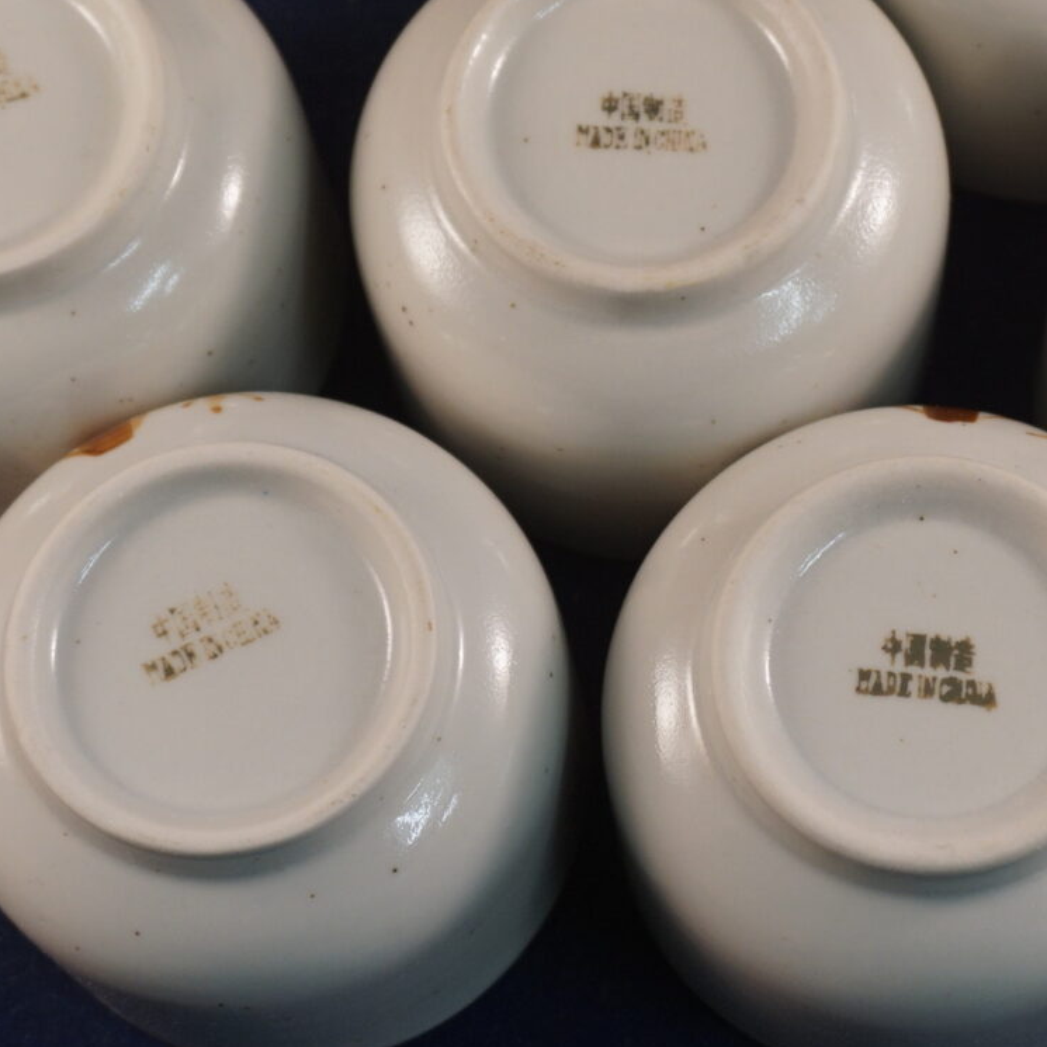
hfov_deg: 21.0
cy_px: 400
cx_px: 734
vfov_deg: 21.1
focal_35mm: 82
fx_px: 2809
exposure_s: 1/60
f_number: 4.5
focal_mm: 25
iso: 400
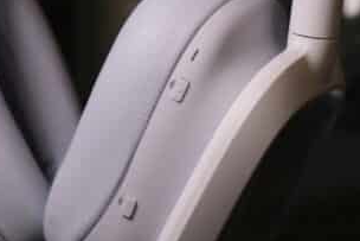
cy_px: 132
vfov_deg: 8.9
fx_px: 1541
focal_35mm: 154
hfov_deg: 13.3
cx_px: 198
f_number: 6.4
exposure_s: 1/120
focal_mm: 80
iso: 1250
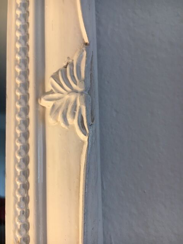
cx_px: 92
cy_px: 122
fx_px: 204
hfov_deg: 48.2
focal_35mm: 29
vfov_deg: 61.7
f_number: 2.2
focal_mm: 4.15
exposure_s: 1/33
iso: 50
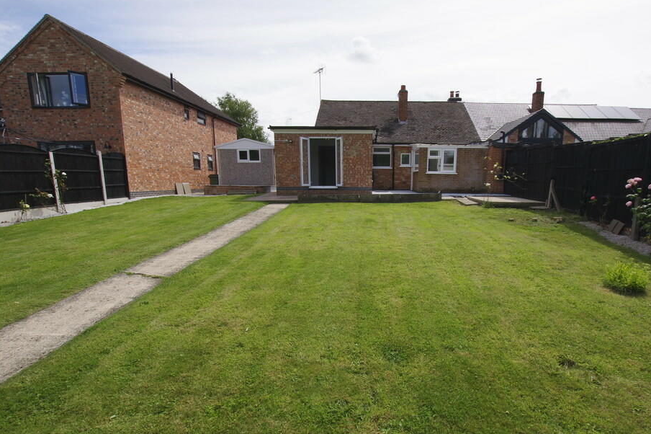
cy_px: 236
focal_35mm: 17
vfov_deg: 70.3
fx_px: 307
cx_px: 367
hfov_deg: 92.8
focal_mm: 10
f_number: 8
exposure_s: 1/250
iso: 200
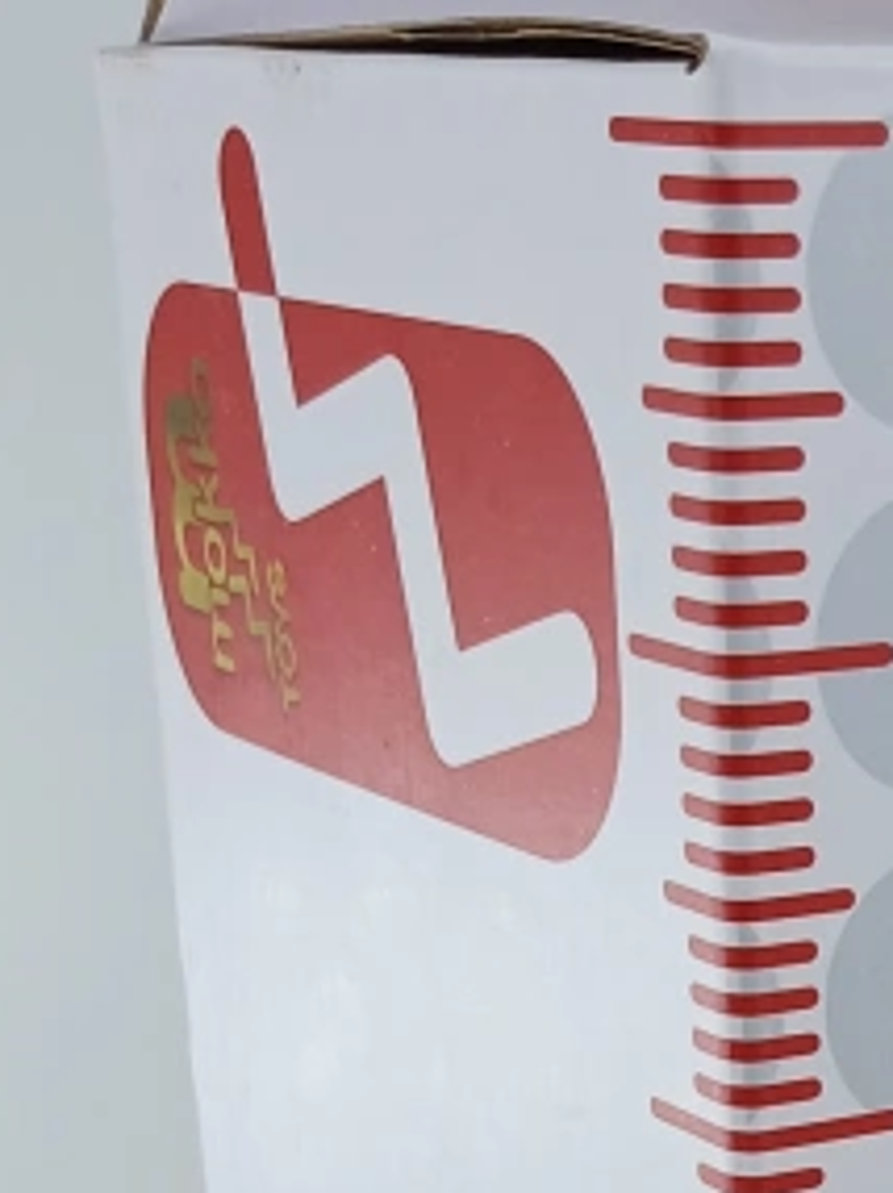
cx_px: 1152
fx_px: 3617
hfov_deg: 13.6
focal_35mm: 105
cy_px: 1635
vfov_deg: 17.4
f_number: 1.8
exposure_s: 1/492
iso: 50
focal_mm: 4.65
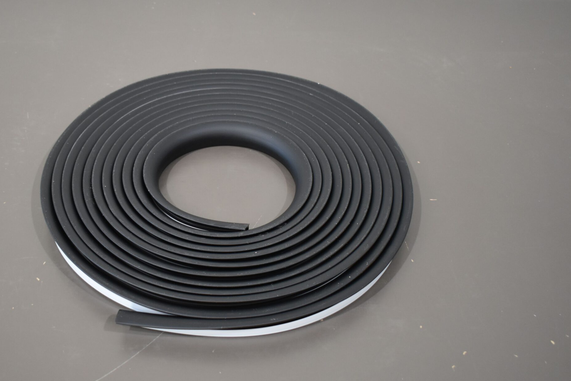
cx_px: 227
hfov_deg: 39.4
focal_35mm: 50
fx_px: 793
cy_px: 185
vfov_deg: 27.0
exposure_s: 1/160
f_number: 3.8
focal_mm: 24
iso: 800
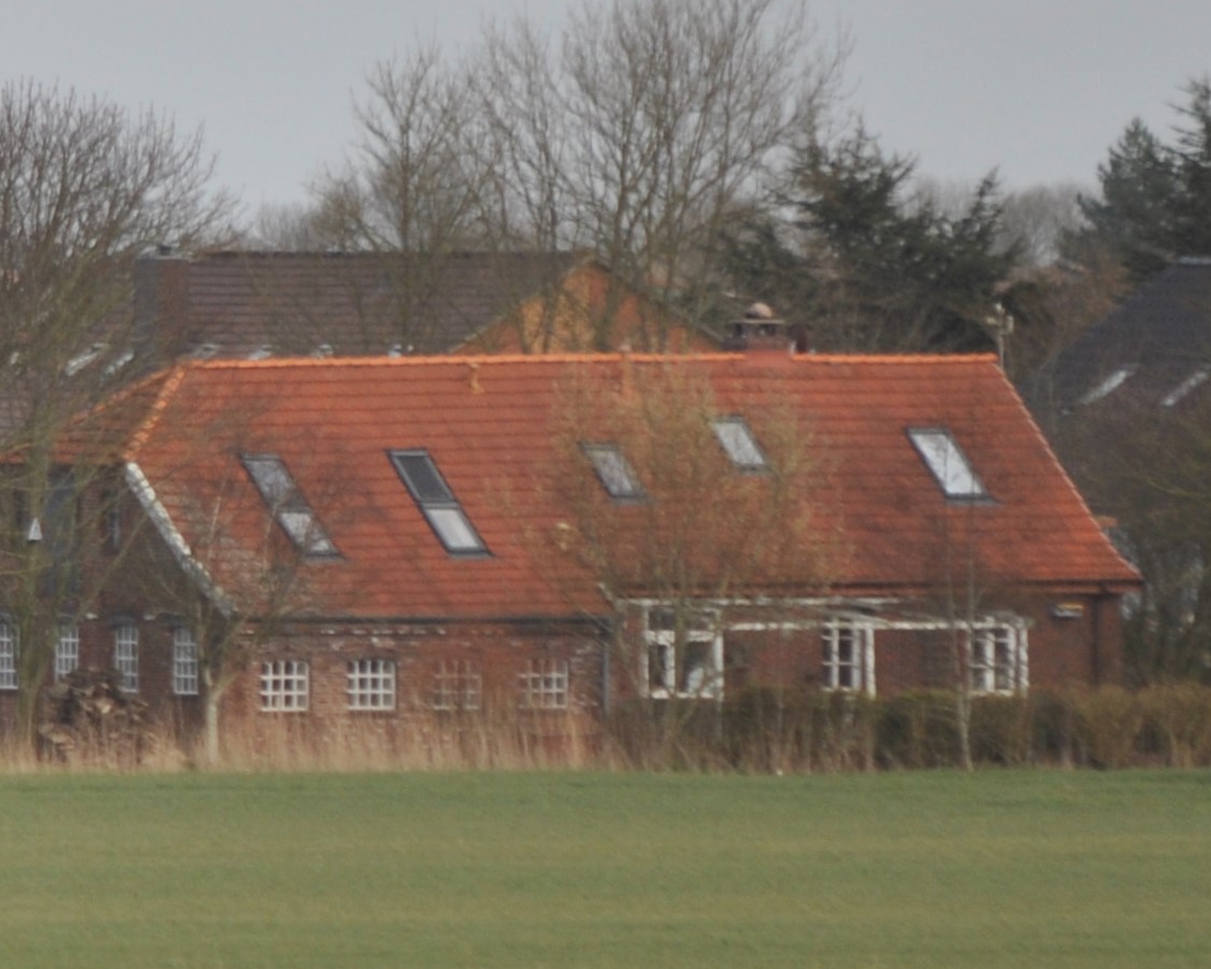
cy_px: 736
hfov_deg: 2.1
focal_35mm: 919
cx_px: -746
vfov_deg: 1.7
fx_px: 32938
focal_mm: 200
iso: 250
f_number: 5.6
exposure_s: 1/500
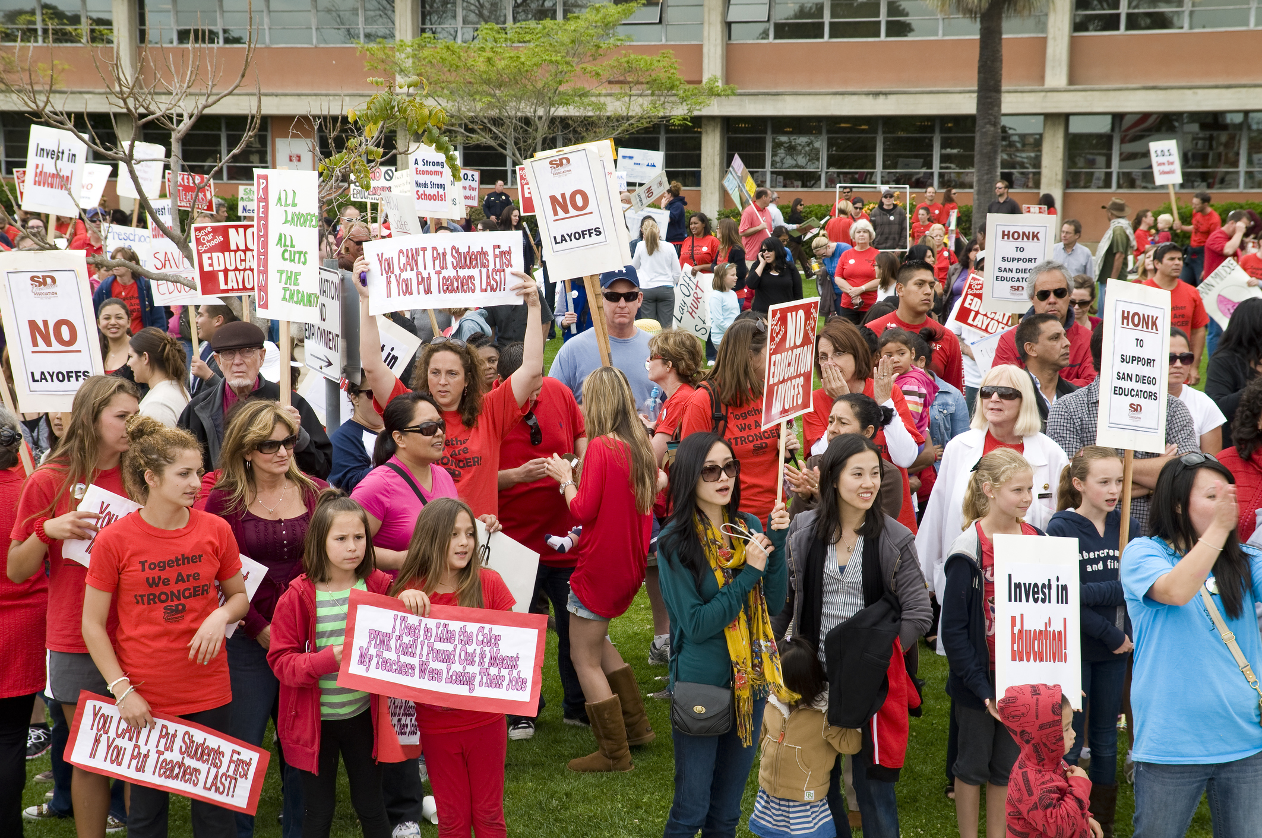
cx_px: 631
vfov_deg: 23.7
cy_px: 419
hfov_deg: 35.1
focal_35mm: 57
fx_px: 1996
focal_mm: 38
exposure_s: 1/125
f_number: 6.3
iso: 200
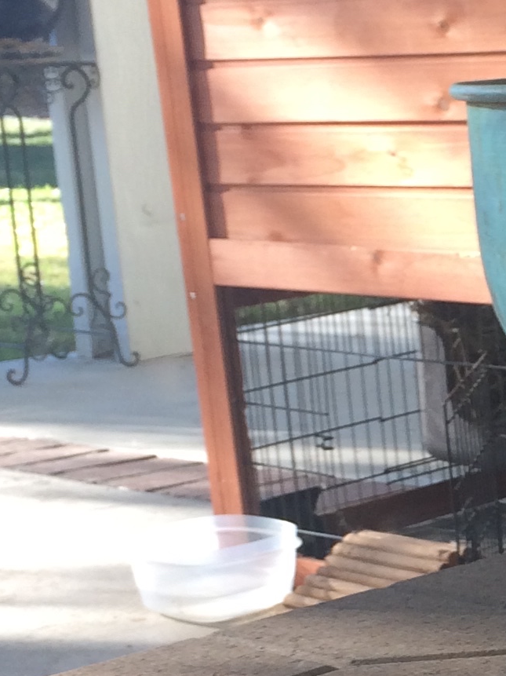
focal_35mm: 110
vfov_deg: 17.7
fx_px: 2145
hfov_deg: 12.9
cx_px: 706
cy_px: 553
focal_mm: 4.15
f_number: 2.2
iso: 32
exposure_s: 1/131
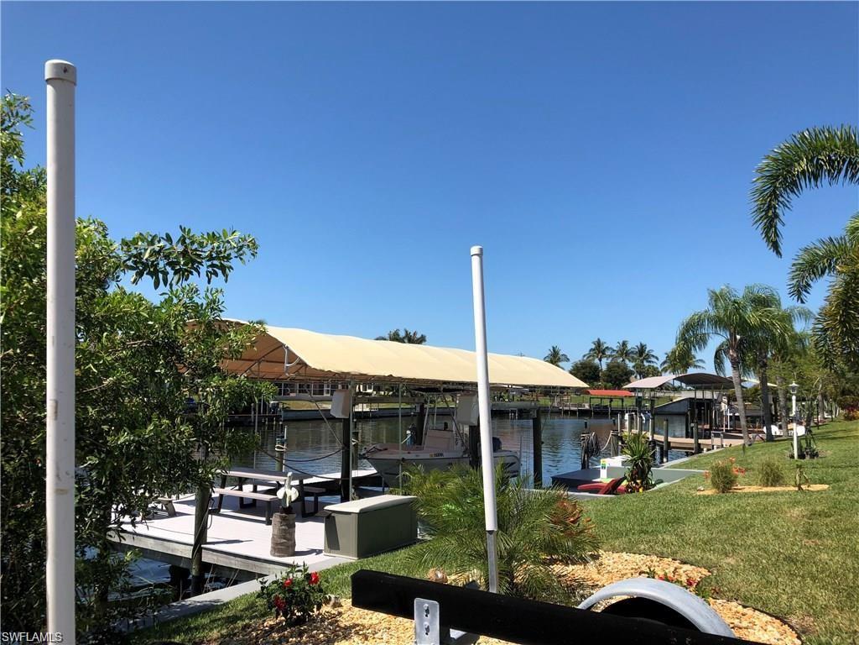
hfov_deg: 63.4
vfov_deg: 49.7
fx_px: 695
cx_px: 430
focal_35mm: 28
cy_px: 322
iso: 25
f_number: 1.8
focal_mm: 3.99
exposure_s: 1/2183
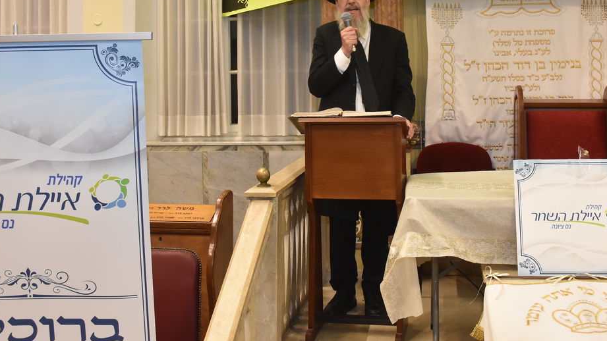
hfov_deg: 47.3
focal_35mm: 43
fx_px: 692
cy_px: 75
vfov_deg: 27.2
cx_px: 336
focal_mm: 18
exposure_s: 1/100
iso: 1600
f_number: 5.6
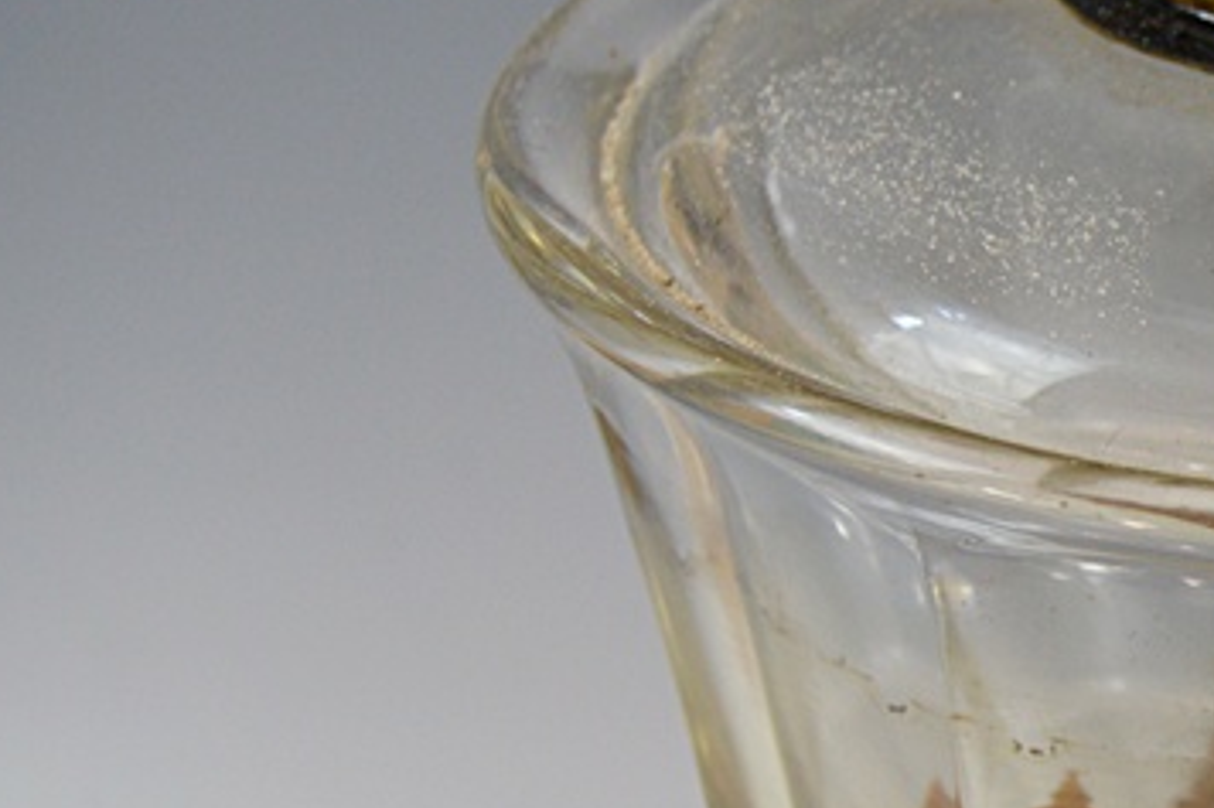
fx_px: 5393
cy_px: 537
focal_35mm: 160
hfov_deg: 12.4
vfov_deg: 8.6
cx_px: 1657
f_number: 4.8
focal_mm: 38
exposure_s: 1/60
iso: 560
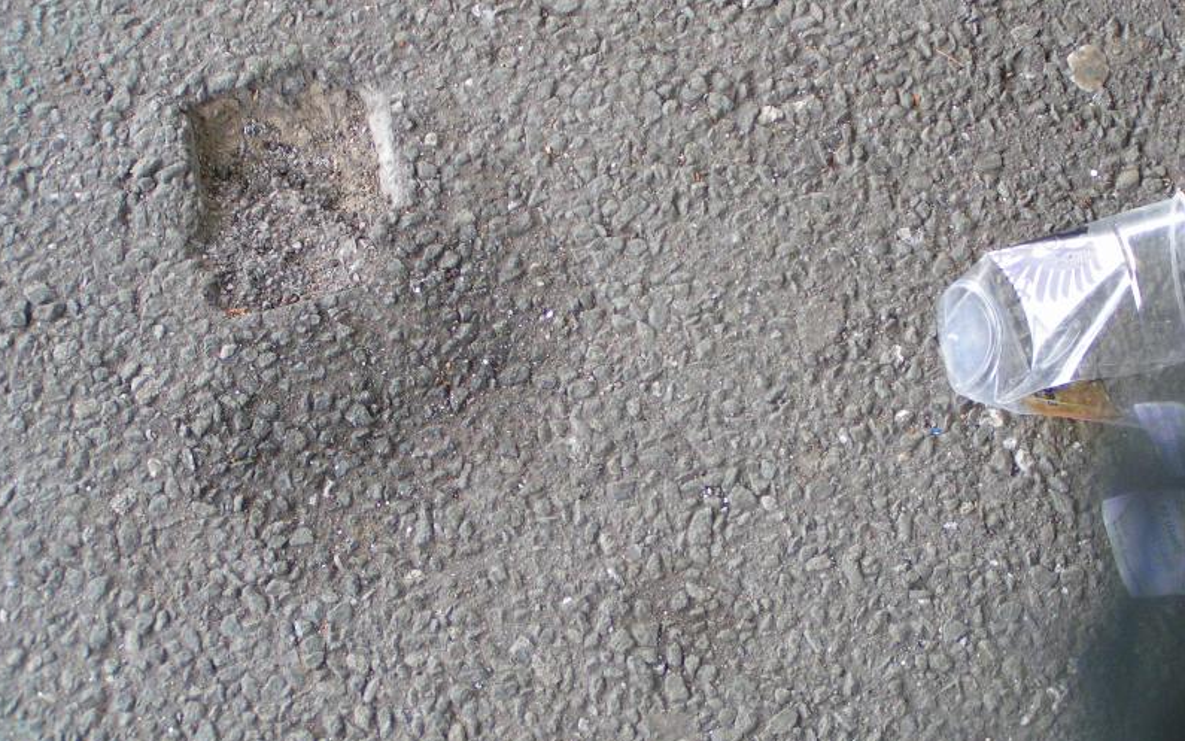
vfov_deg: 16.3
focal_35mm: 80
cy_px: 303
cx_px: 590
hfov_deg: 25.8
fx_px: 2584
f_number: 3.2
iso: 200
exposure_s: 1/60
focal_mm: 11.5
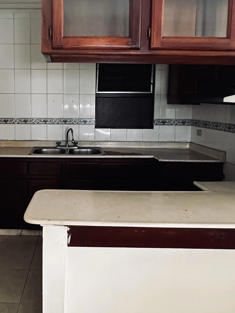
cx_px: 69
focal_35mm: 34
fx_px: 308
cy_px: 136
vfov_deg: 53.8
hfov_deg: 41.0
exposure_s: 1/76
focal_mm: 2.22
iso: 320
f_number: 2.2
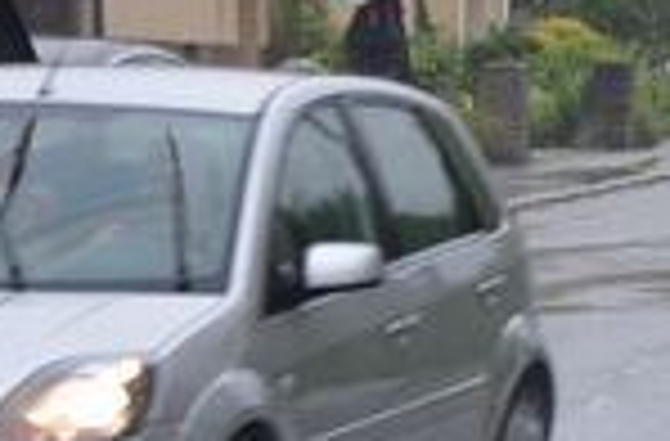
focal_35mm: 343
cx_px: 2217
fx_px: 6357
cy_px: 387
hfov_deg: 5.5
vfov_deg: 4.0
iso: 400
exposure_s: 1/80
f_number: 4.5
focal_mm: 34
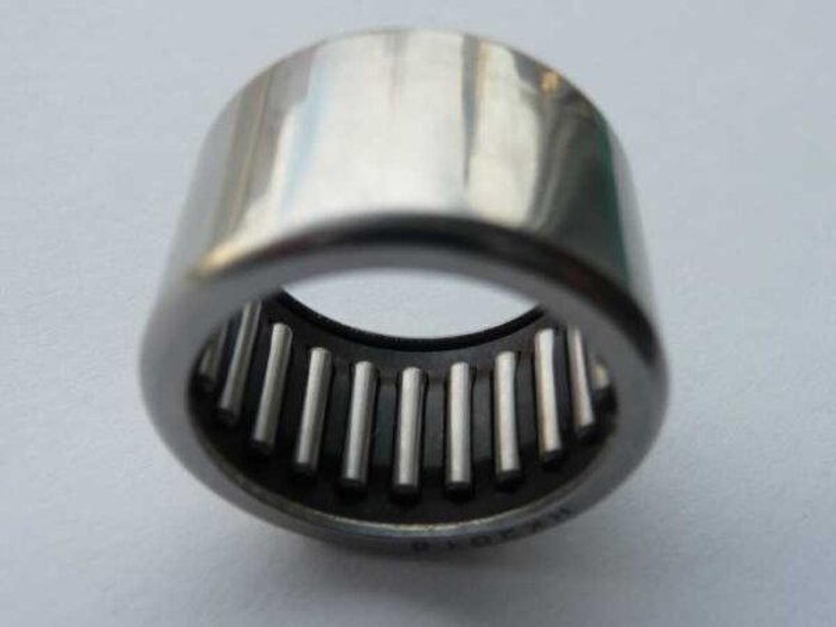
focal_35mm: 40
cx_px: 418
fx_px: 966
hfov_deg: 46.8
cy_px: 314
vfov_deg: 36.0
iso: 100
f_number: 3.9
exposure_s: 1/100
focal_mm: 6.7
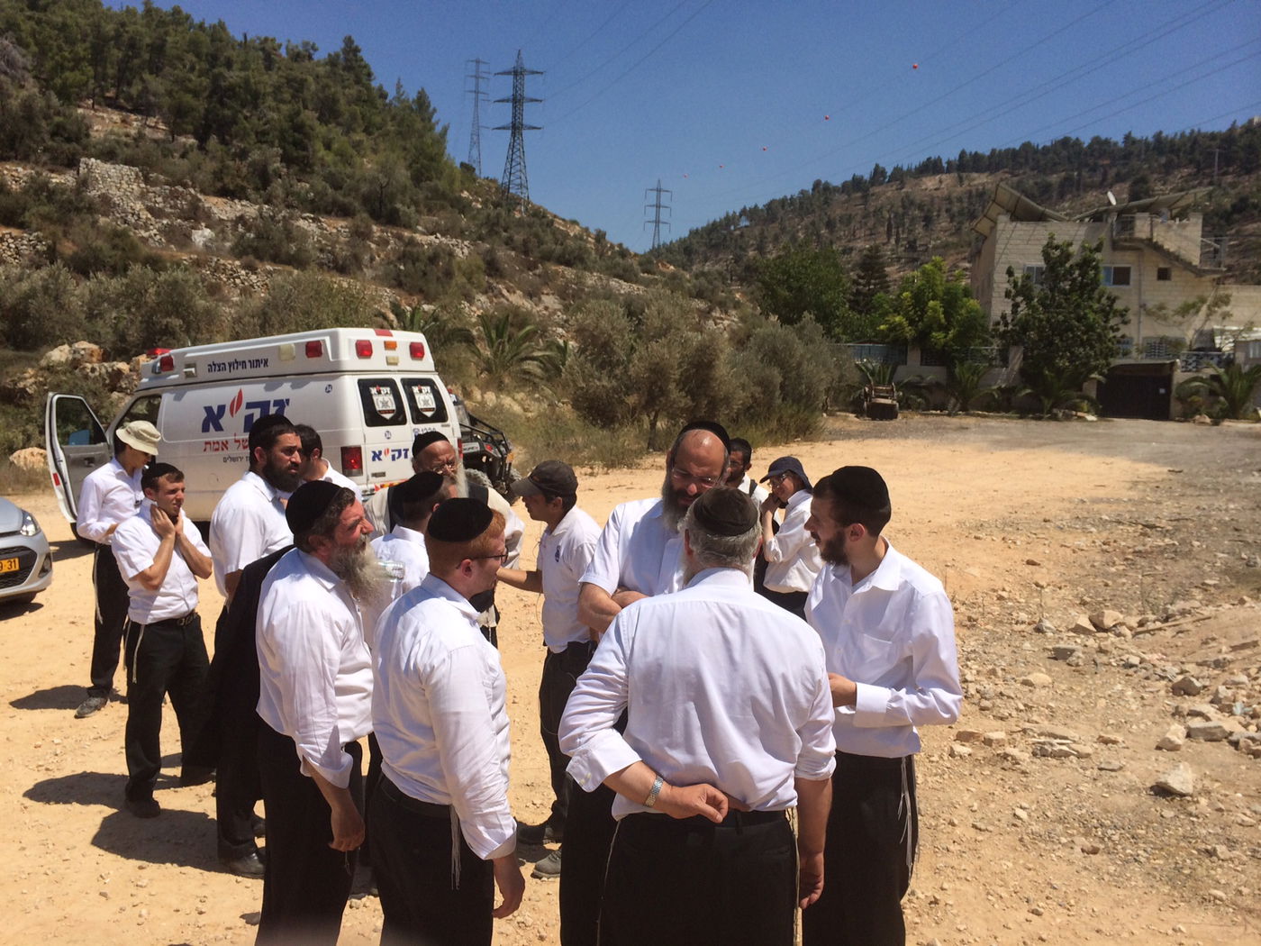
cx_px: 630
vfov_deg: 46.8
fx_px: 1093
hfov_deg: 60.0
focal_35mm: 30
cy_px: 473
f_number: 2.2
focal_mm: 4.12
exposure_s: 1/4566
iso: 40
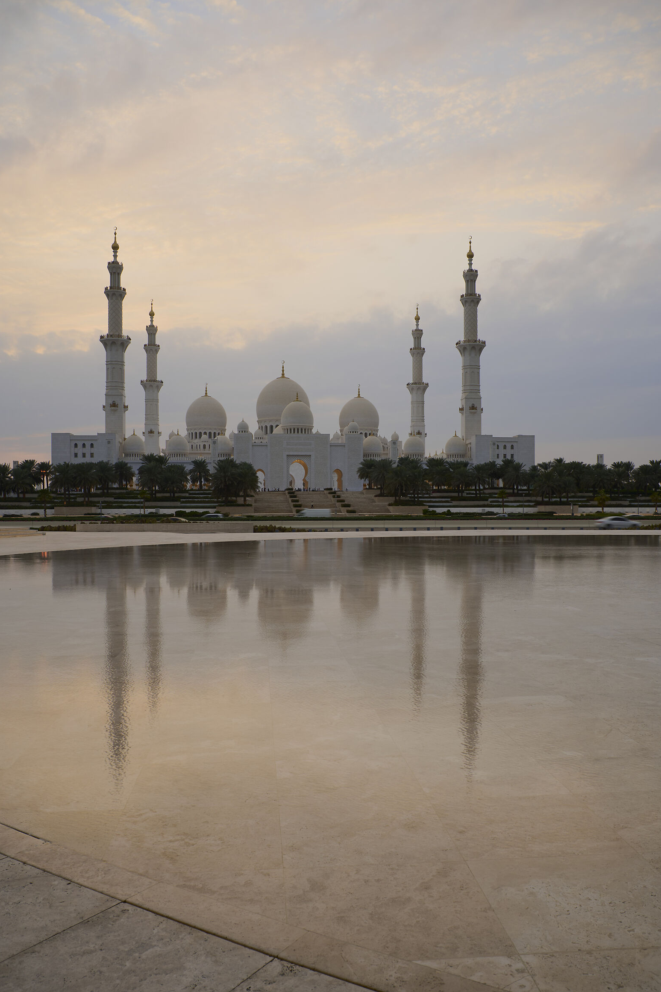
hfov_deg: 42.3
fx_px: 854
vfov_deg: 60.3
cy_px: 512
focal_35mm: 31
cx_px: 336
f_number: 8
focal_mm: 30
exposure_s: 1/40
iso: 100
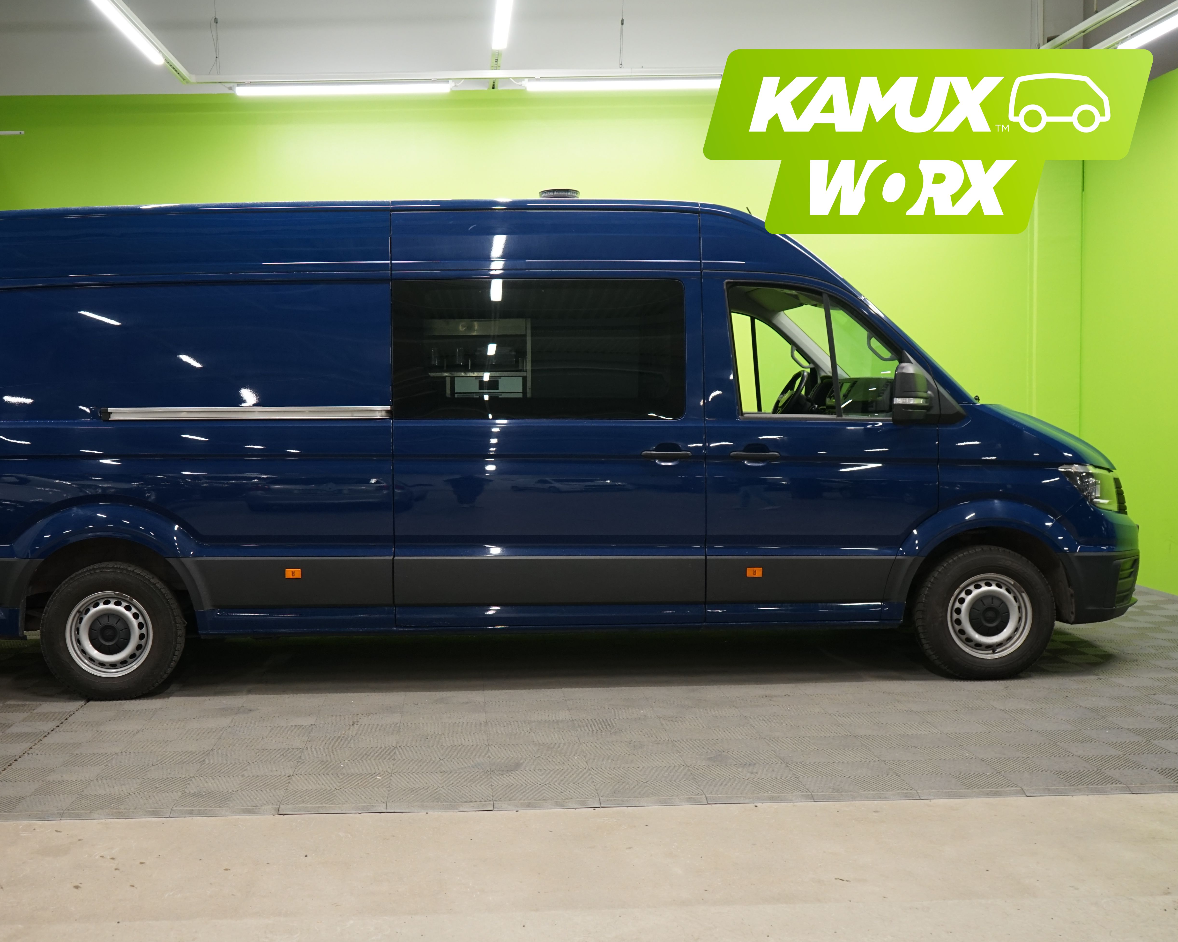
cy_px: 480
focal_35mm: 37
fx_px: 1290
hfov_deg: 48.9
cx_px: 493
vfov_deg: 40.1
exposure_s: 1/40
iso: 800
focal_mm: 32
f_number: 5
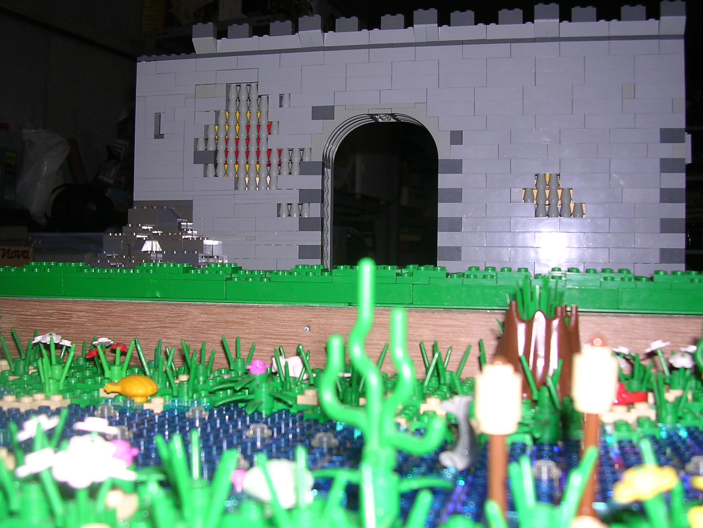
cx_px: 352
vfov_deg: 37.7
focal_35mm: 38
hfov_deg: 49.0
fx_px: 772
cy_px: 264
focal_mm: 5.8
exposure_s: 1/60.1
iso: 100
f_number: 2.8
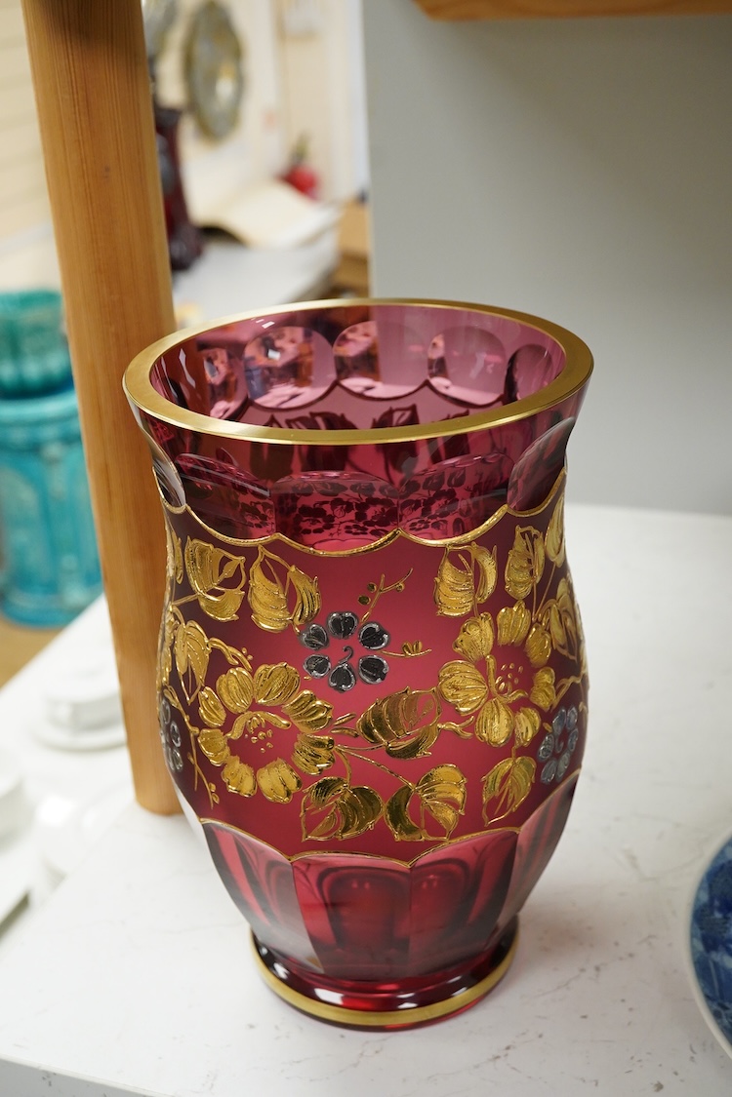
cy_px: 548
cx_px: 366
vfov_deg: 43.6
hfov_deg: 29.9
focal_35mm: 45
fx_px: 1372
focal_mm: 30
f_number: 9
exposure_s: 1/160
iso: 2500
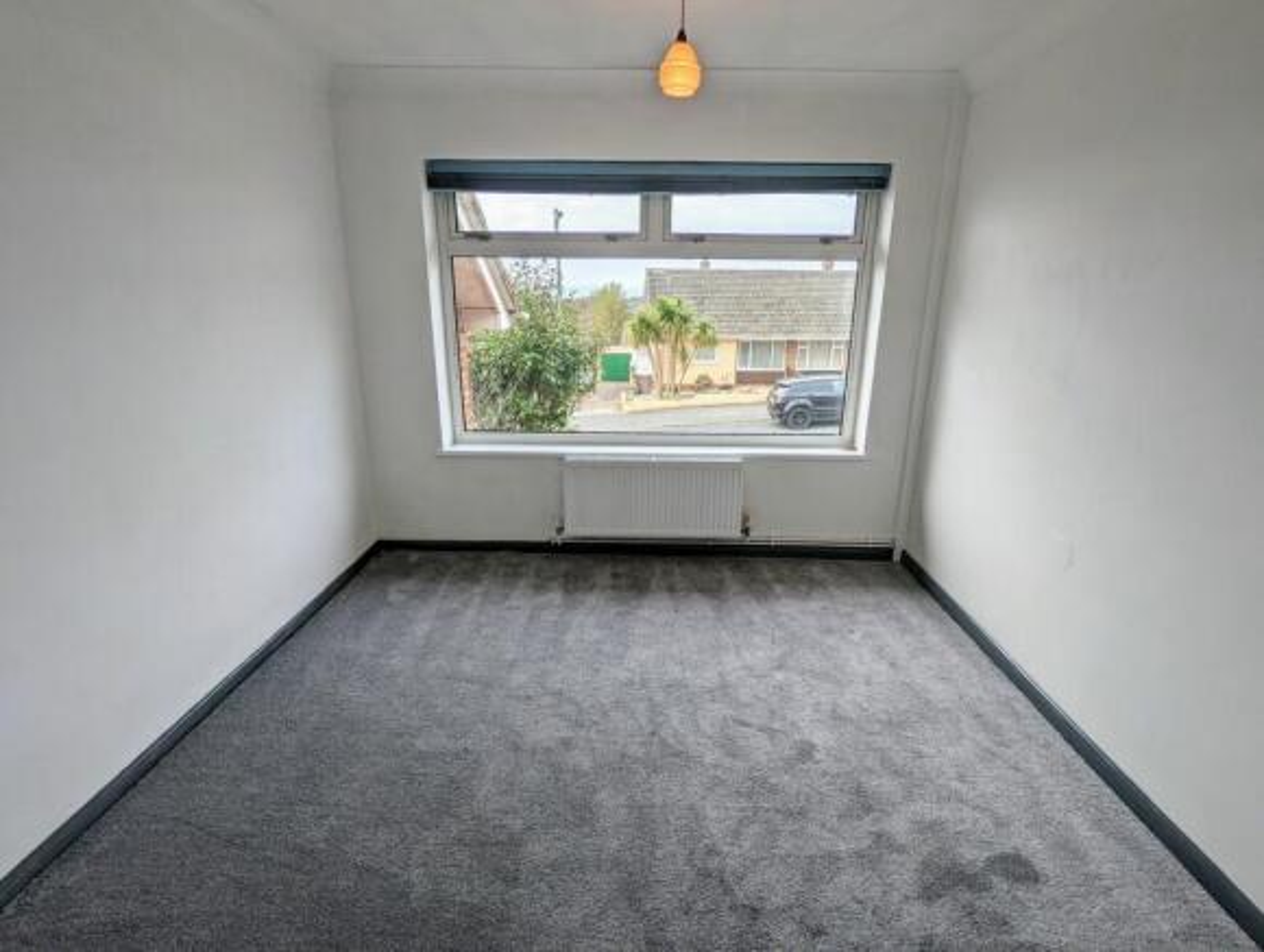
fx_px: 585
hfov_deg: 94.4
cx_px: 632
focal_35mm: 16
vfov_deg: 78.3
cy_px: 476
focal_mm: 2.35
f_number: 2.2
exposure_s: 1/372
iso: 52
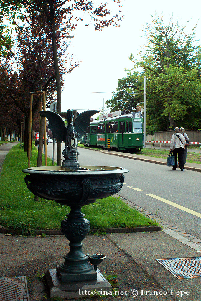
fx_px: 352
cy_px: 150
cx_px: 100
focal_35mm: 42
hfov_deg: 31.9
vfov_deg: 46.4
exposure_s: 1/250
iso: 800
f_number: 10
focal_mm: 28
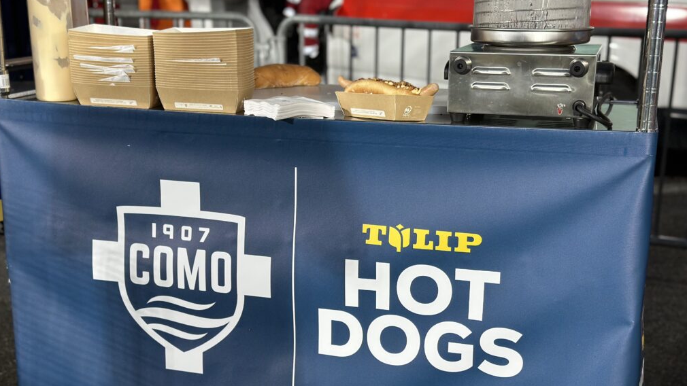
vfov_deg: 22.6
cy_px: 235
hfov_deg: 39.2
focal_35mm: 53
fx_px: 965
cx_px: 341
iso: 100
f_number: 1.78
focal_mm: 6.86
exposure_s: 1/100
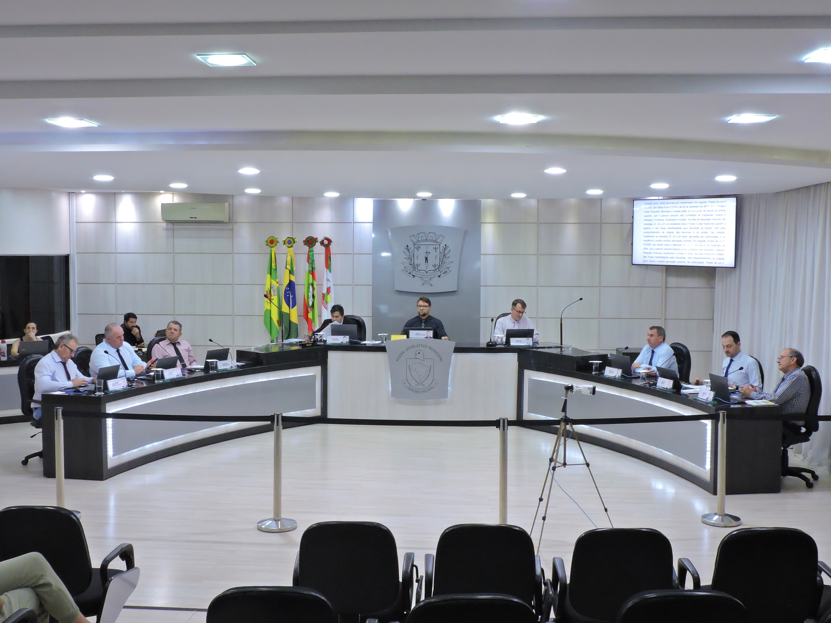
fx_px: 960
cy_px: 312
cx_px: 416
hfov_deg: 46.8
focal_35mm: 40
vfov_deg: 36.0
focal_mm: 7.1
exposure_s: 1/20
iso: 800
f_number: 5.9
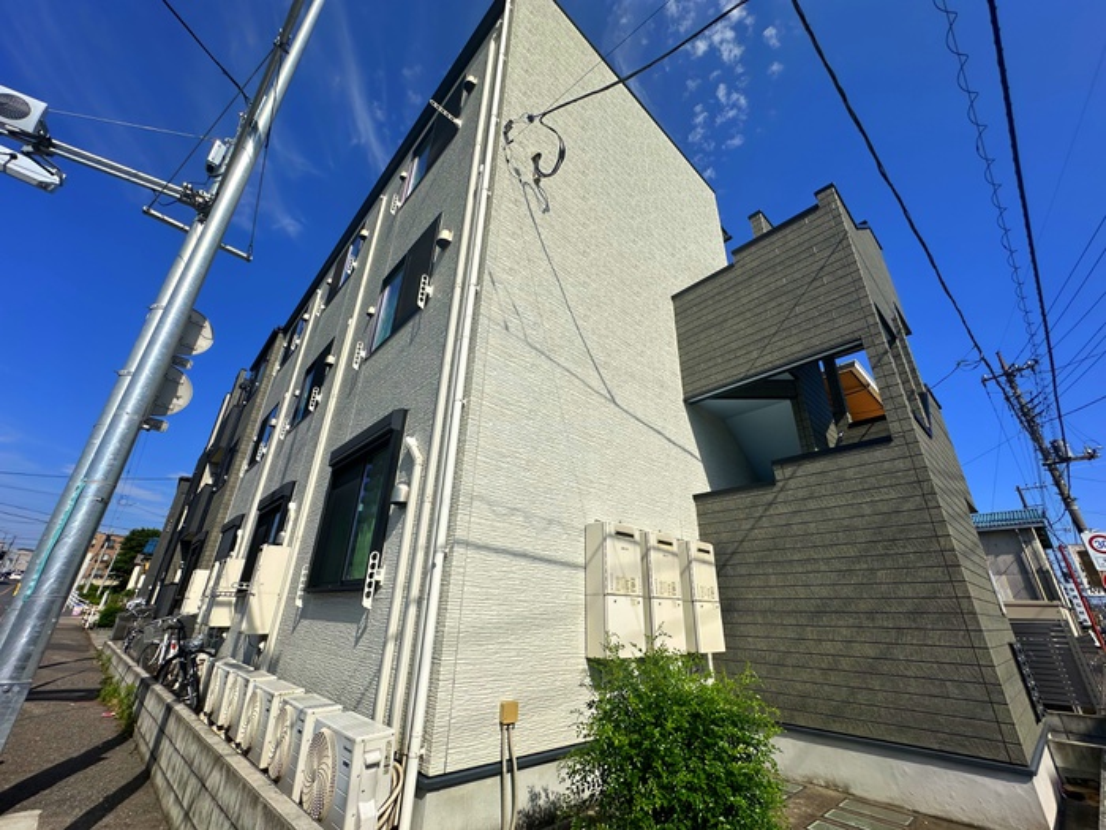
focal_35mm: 14
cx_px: 553
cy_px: 415
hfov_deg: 102.1
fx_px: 447
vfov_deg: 85.7
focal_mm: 2.22
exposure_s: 1/5814
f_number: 2.2
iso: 50
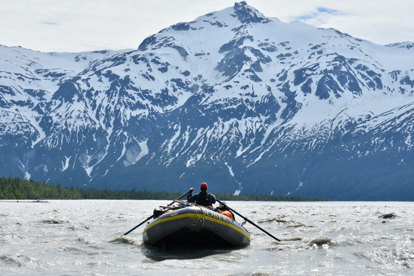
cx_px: 207
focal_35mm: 105
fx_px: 1207
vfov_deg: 13.0
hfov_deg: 19.5
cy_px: 138
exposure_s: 1/500
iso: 100
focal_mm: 70
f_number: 8
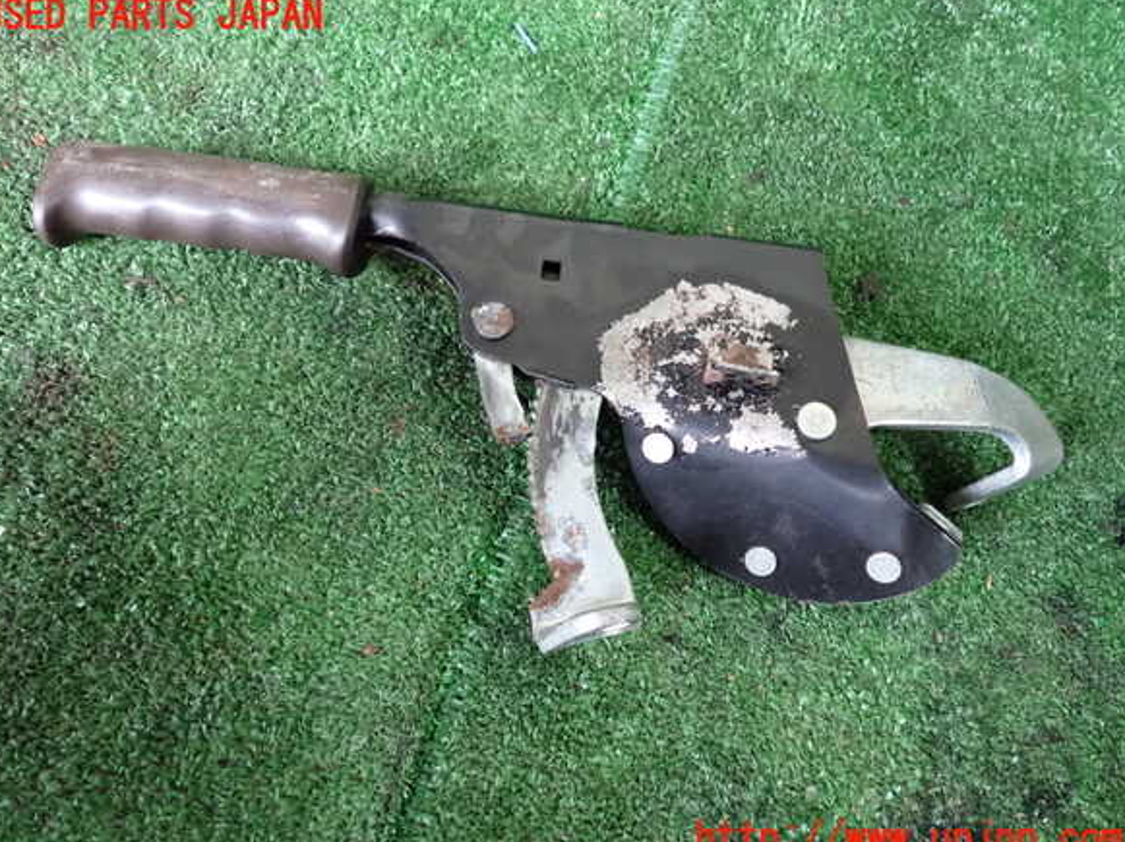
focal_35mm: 31
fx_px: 1007
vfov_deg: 45.4
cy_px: 428
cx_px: 552
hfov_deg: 58.4
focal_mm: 5.4
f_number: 2.3
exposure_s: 1/60
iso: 1250
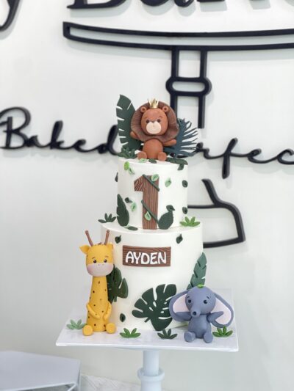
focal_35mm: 64
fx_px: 724
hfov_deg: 22.9
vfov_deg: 30.3
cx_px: 147
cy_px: 196
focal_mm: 7.5
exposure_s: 1/100
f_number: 2.2
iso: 200
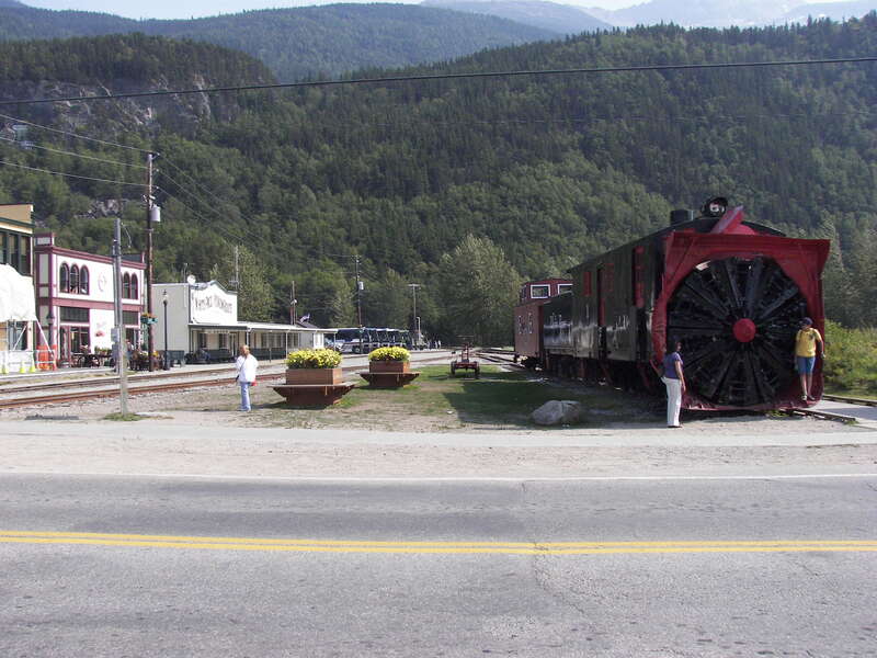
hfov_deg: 51.4
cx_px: 438
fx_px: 912
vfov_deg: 39.7
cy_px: 329
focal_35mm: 36
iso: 125
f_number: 5.6
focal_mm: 6
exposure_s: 1/500
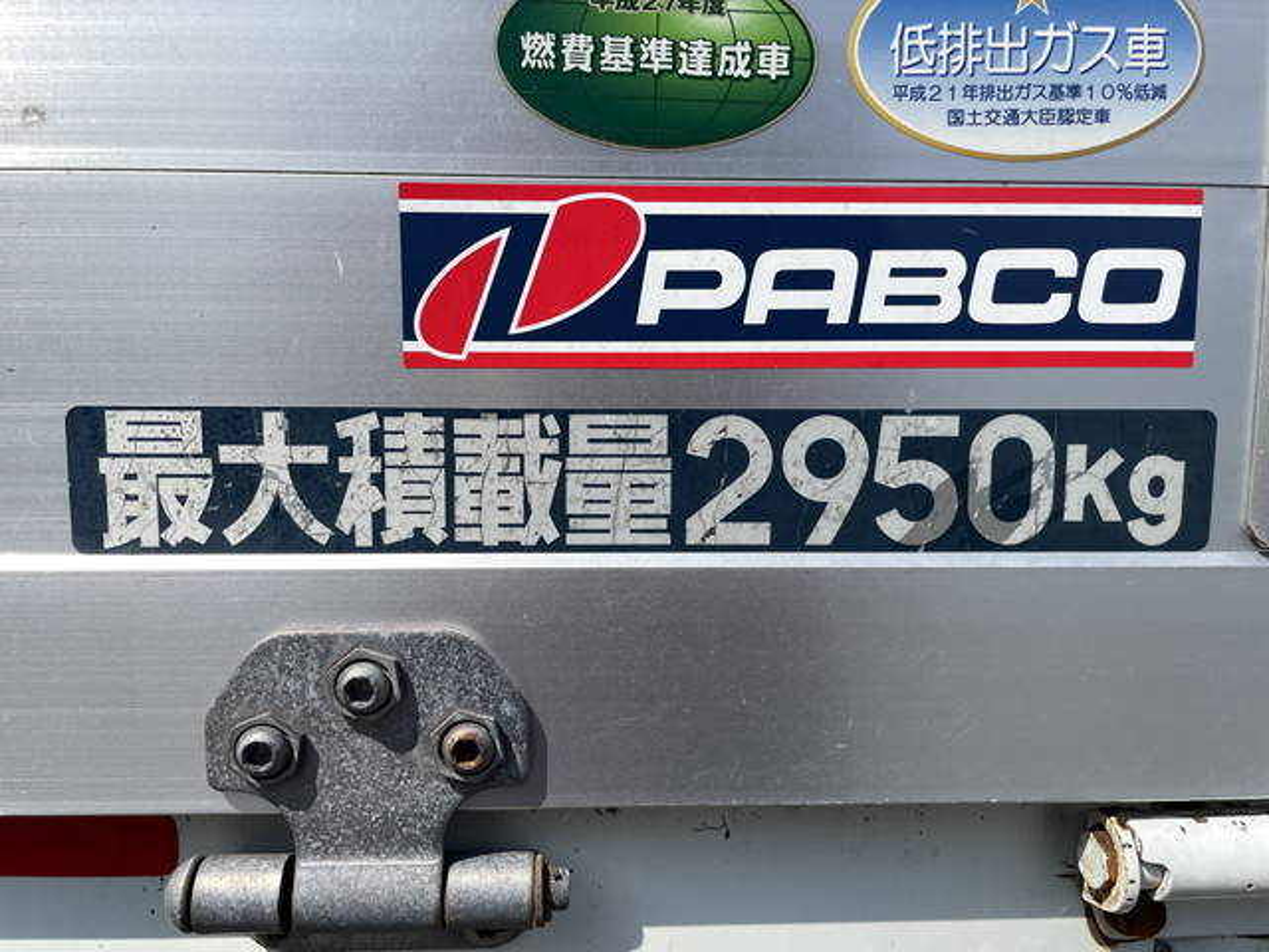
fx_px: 953
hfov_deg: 67.3
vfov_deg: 53.1
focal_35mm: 26
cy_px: 476
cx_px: 634
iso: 32
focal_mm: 4.2
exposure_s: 1/4651
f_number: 1.6
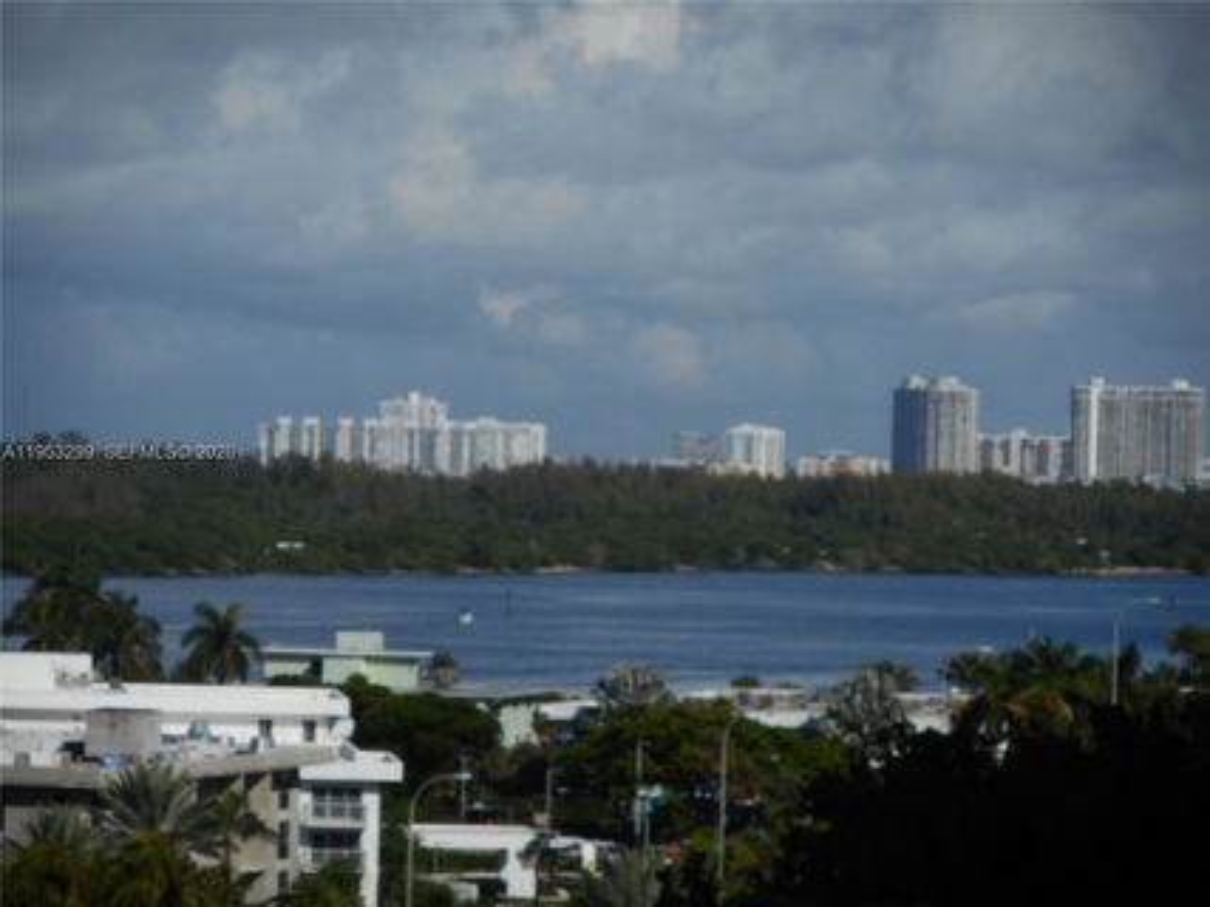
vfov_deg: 7.4
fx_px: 6989
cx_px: 605
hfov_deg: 9.9
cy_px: 454
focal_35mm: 200
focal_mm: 36
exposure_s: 1/640
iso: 80
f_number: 6.6
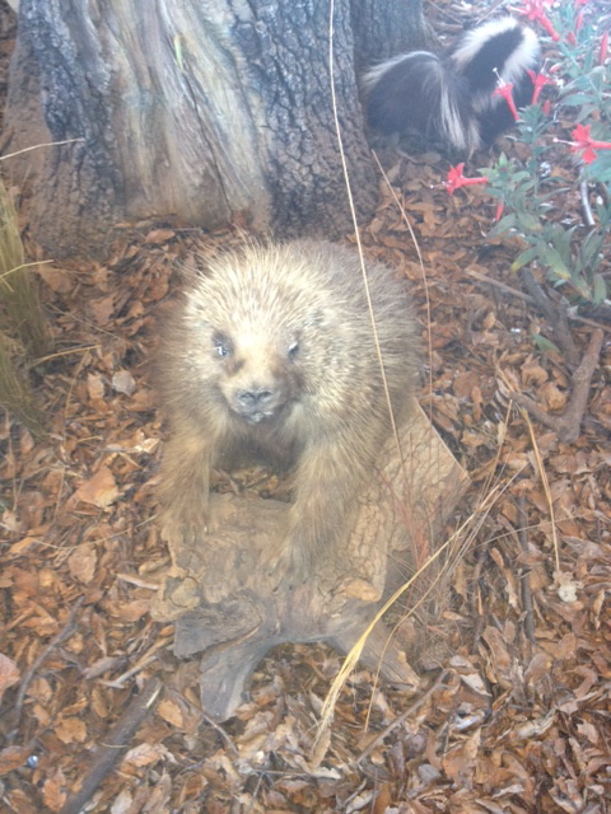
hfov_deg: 40.7
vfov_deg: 52.6
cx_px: 306
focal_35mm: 35
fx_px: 824
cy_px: 407
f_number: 2.4
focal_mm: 4.28
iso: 160
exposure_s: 1/20
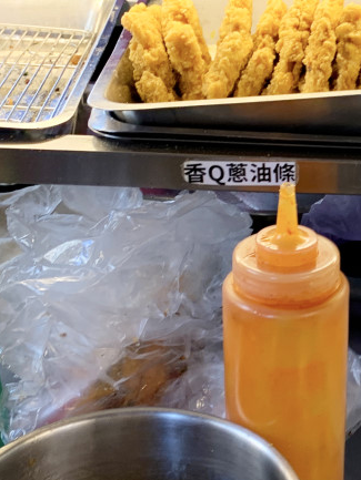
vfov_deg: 27.0
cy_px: 266
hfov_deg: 19.4
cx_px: 418
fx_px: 1001
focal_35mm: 72
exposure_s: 1/120
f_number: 1.8
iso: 80
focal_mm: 4.25
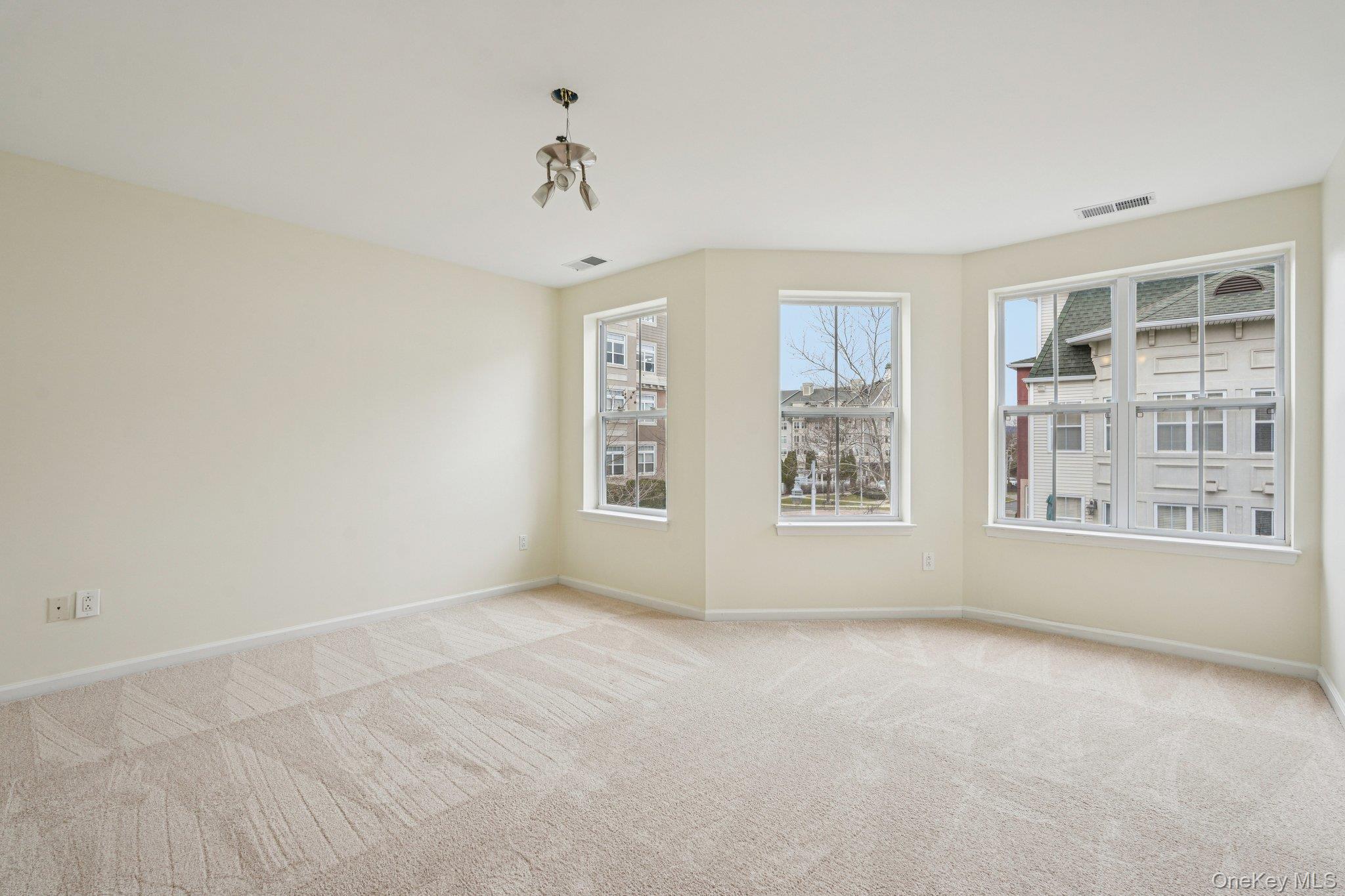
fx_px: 598
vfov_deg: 73.7
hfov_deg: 96.7
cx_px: 672
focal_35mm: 16
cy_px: 448
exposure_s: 1/30
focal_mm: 16
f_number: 8
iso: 100
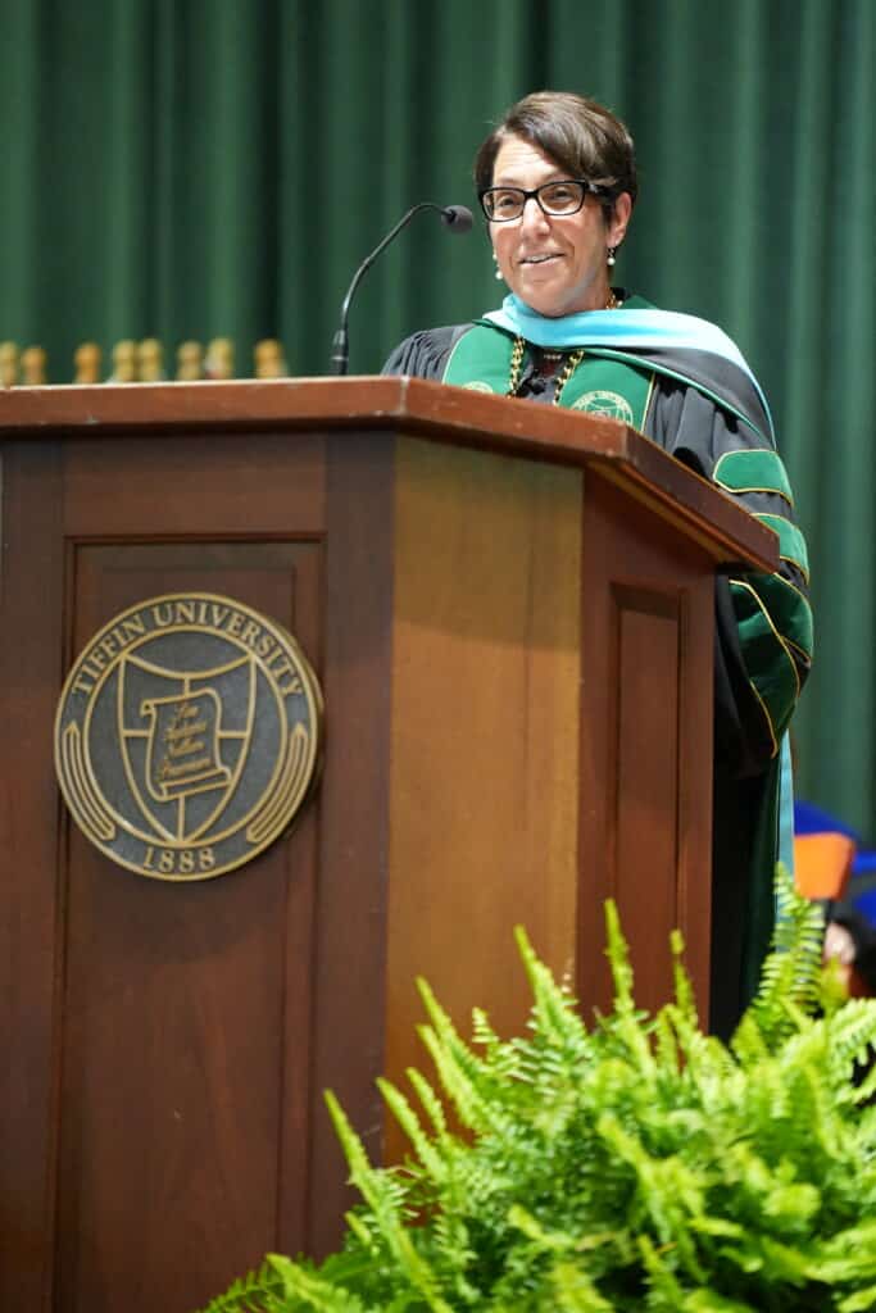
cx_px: 438
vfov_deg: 12.1
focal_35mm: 170
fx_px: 6202
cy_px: 656
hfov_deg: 8.1
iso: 8000
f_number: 2.8
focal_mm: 170
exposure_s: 1/400
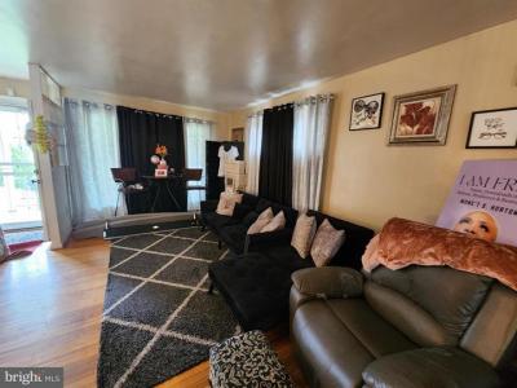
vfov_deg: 89.9
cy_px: 194
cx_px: 258
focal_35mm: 13
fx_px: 194
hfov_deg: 106.2
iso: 500
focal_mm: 2.2
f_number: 2.2
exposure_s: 1/30
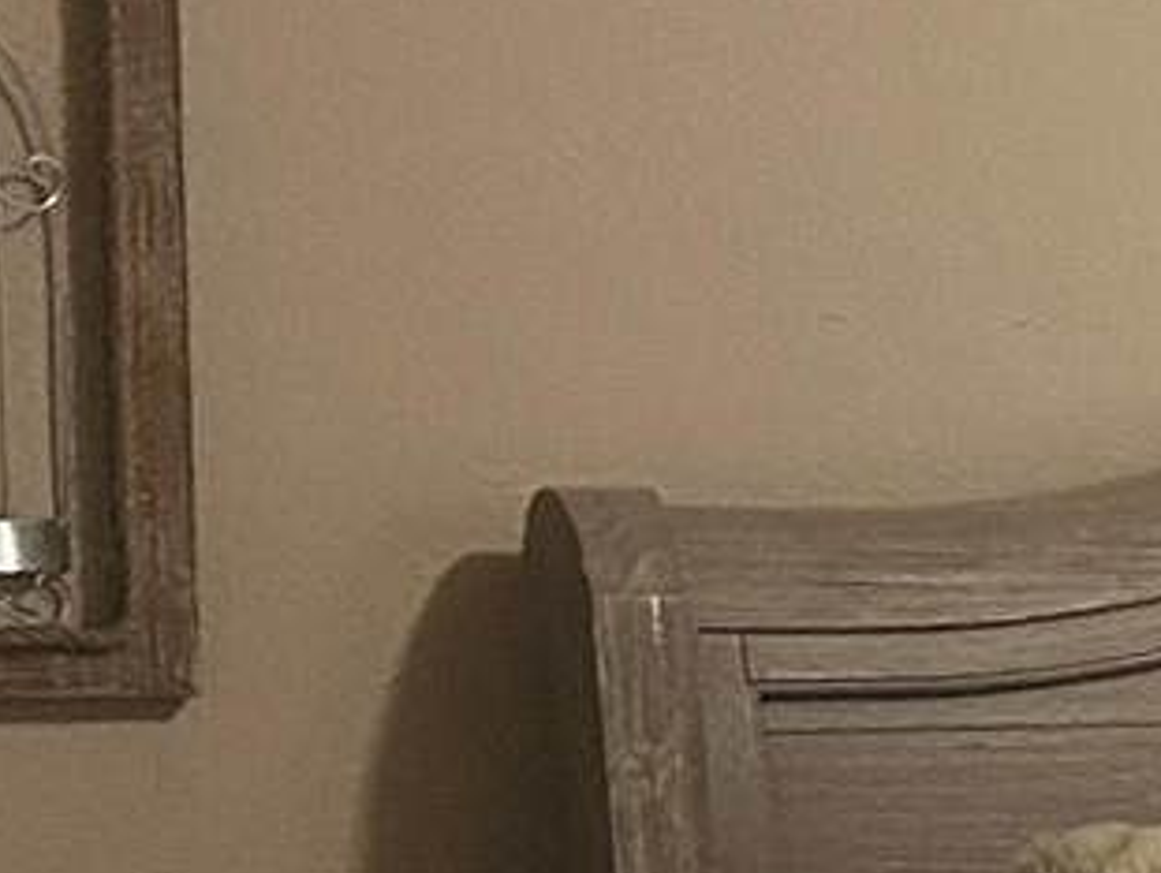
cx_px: 3446
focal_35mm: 171
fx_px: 5742
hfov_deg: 9.3
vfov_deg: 8.7
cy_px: 873
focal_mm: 5.7
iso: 400
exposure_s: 1/60
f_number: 1.5
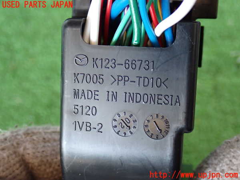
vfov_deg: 27.0
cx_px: 120
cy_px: 90
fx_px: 374
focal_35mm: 54
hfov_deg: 35.5
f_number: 3.3
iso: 800
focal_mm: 9.65
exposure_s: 1/50
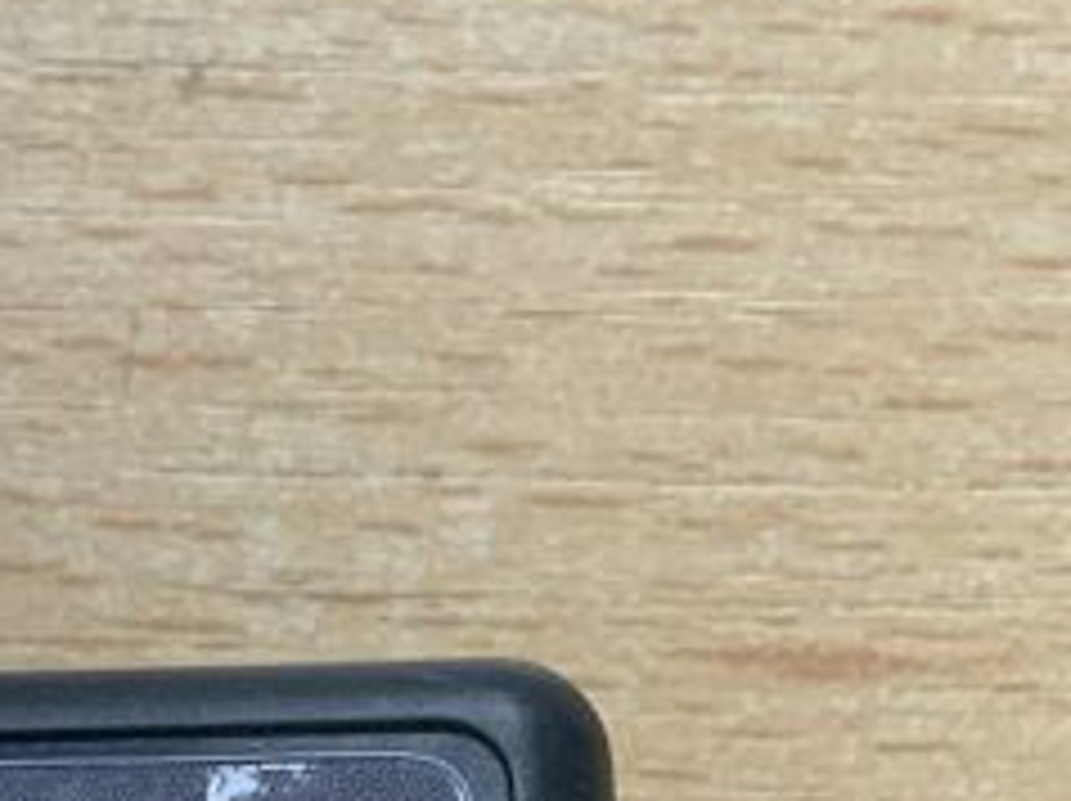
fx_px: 3864
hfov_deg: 15.7
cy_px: 1588
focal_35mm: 125
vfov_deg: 10.8
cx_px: 279
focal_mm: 3
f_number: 1.8
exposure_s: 1/100
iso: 32
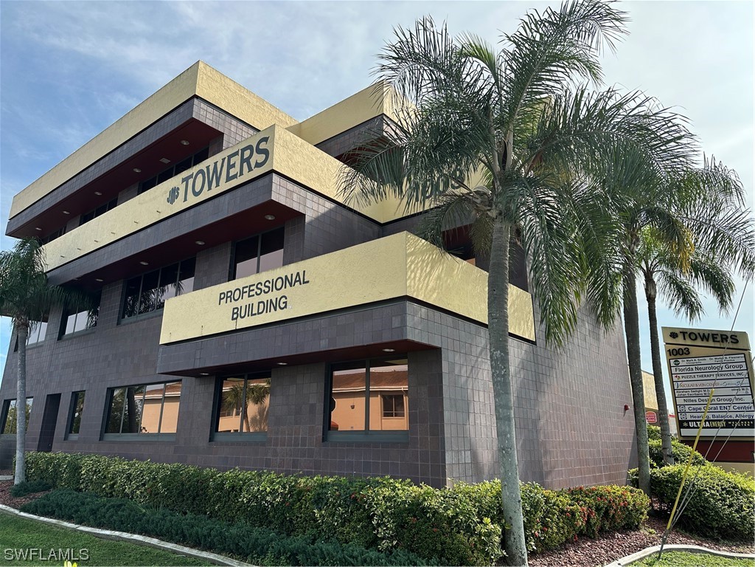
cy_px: 284
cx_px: 378
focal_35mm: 24
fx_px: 523
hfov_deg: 71.6
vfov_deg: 56.8
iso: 80
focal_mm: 6.86
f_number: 1.78
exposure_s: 1/3356
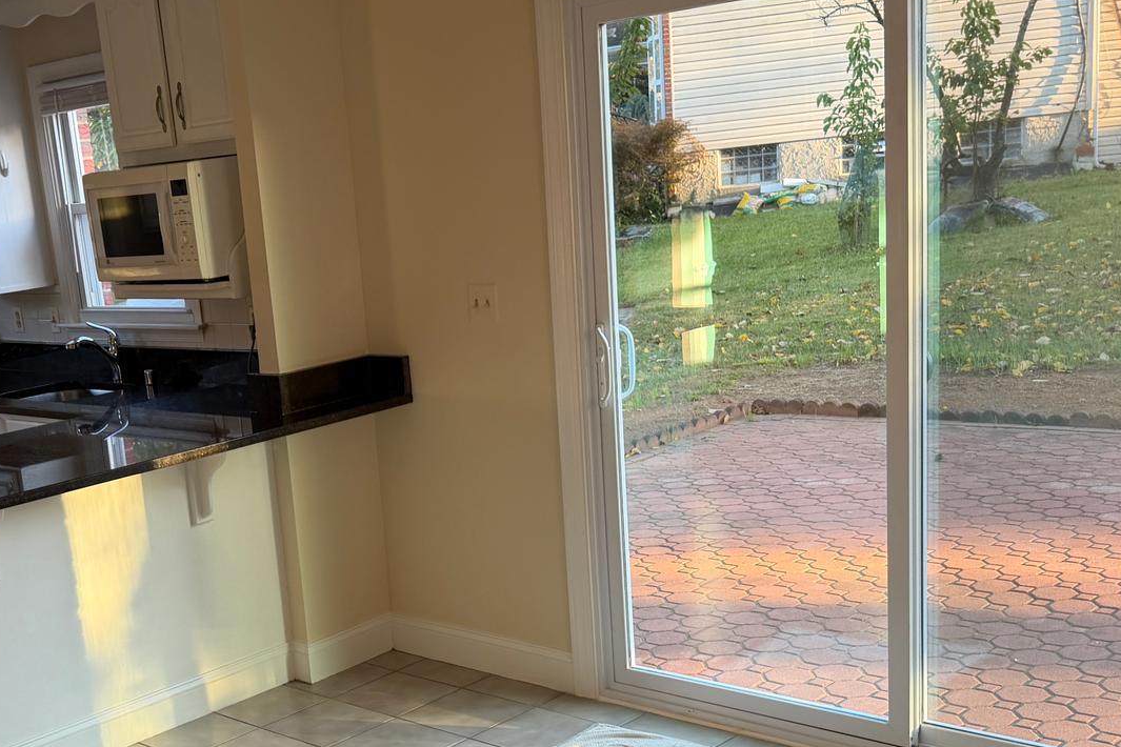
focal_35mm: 48
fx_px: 1495
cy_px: 563
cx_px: 304
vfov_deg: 27.7
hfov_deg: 40.2
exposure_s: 1/121
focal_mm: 6.76
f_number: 1.78
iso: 100
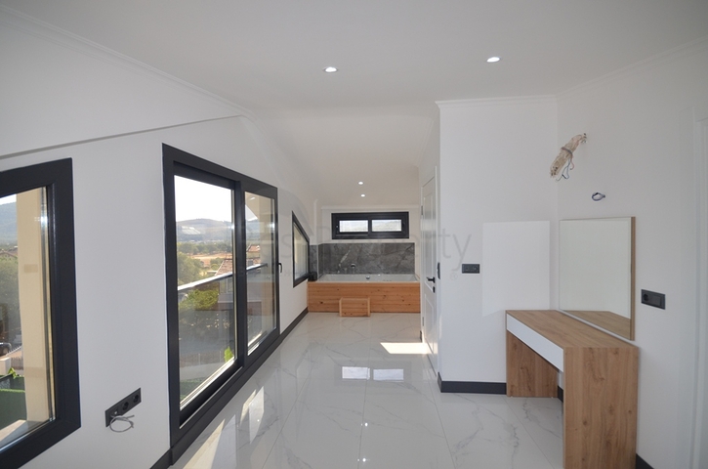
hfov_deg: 100.5
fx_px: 294
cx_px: 354
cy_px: 234
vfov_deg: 77.1
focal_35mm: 15
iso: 400
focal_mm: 10
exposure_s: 1/125
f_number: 7.1
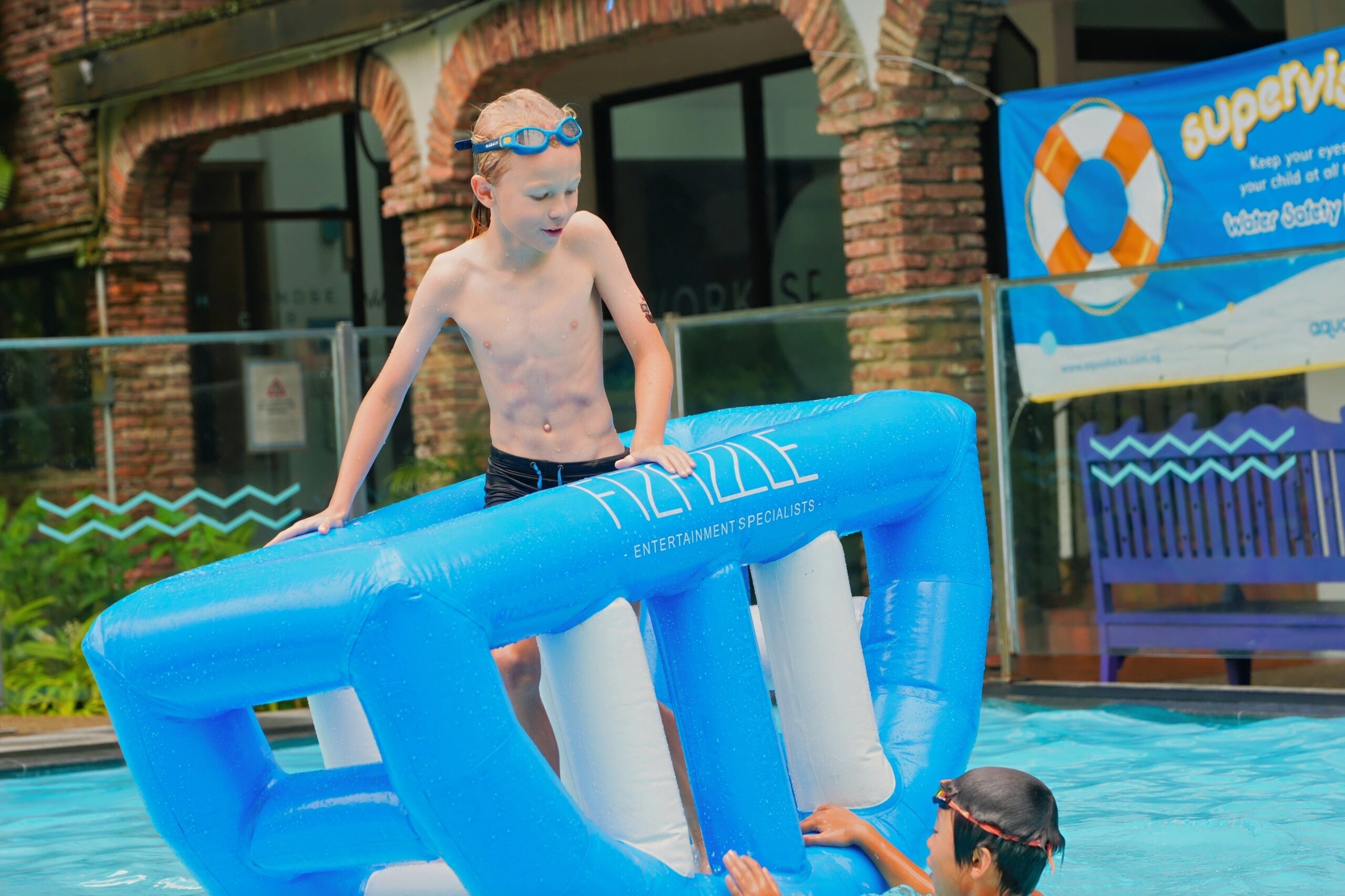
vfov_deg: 13.0
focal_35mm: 105
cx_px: 672
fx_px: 3922
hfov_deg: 19.5
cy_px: 448
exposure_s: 1/250
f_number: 3.5
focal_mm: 70
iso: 125
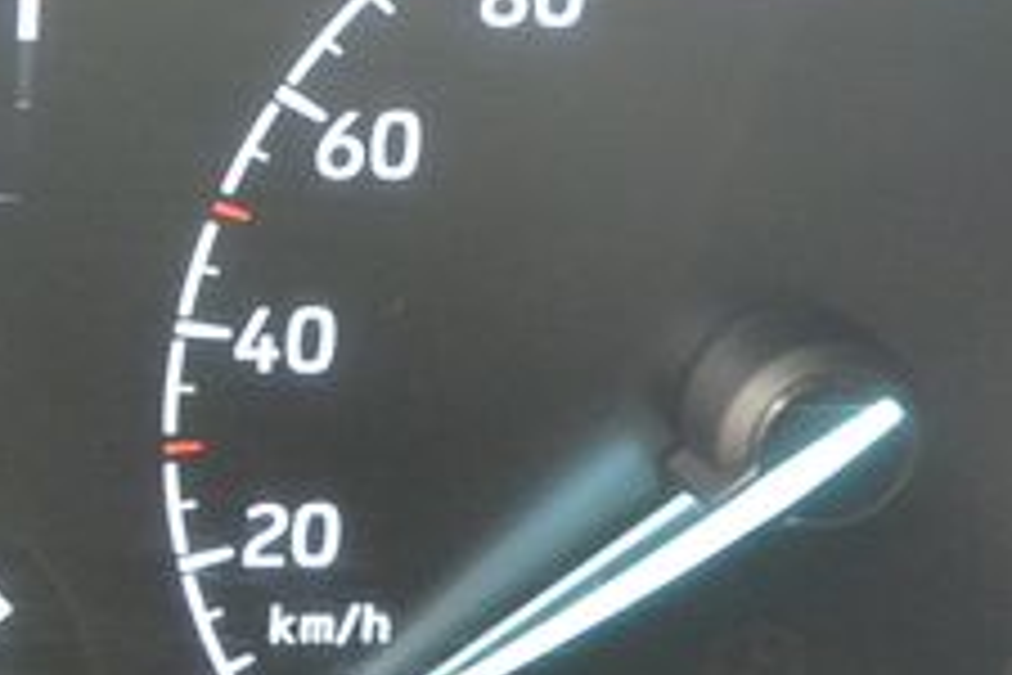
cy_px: 250
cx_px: -526
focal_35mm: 123
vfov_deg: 11.1
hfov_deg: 15.3
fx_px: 3457
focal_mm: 10
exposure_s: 1/50
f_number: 3.5
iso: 800
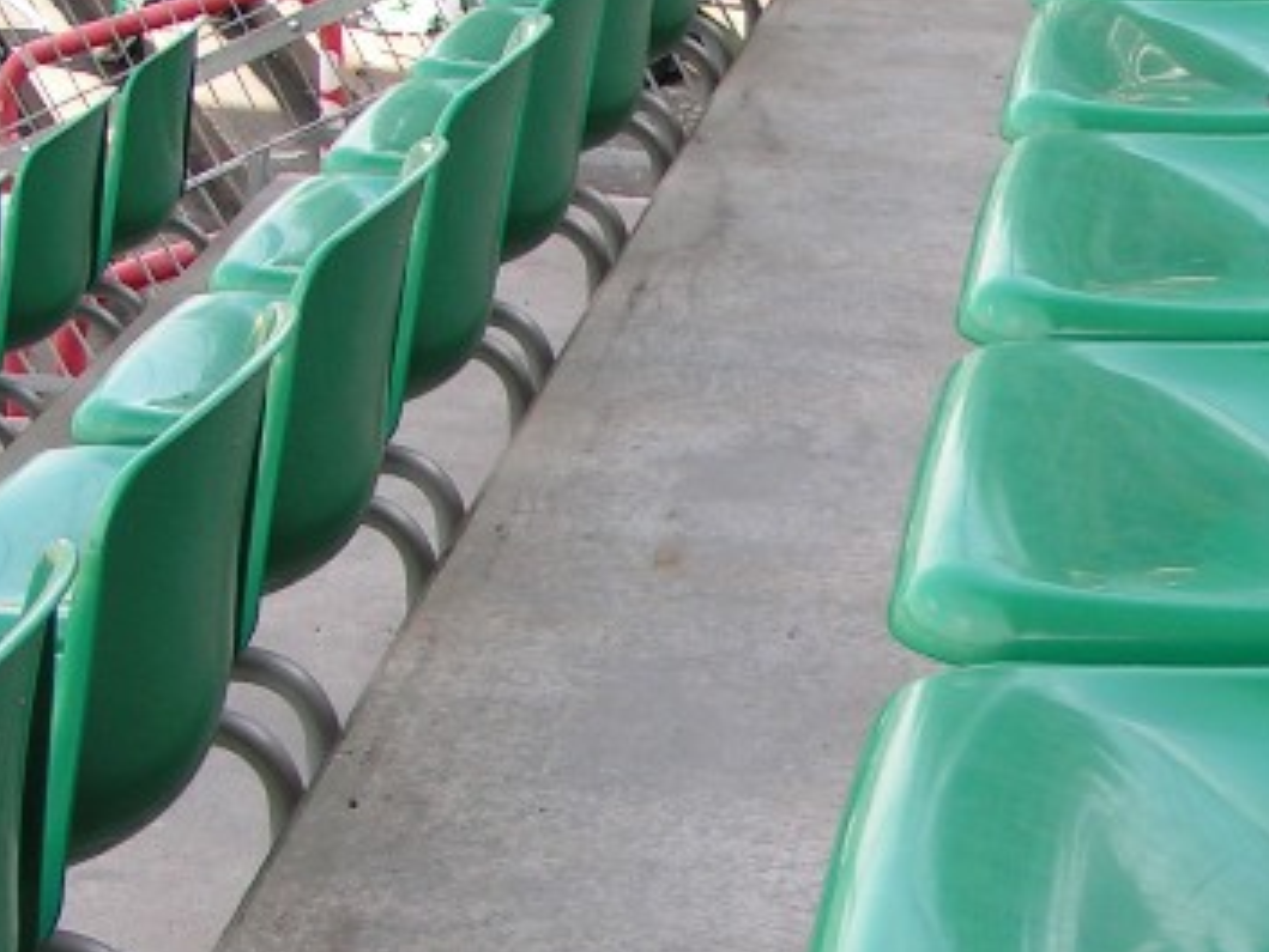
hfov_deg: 20.7
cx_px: 1118
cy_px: 808
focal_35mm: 93
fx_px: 3410
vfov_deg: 15.8
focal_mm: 6.3
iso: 50
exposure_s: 1/125
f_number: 4
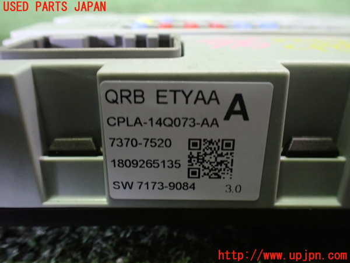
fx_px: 303
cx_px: 175
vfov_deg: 46.8
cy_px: 132
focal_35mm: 30
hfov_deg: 60.0
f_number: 2.3
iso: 800
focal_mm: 5.4
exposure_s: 1/30
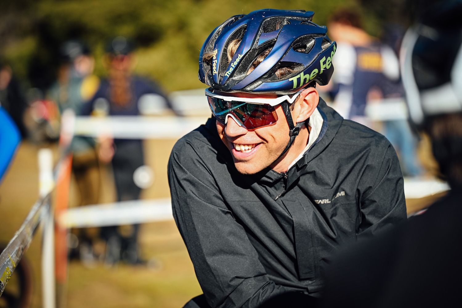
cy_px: 154
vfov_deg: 13.3
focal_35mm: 103
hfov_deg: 19.8
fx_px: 1322
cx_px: 231
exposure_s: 1/2000
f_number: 2.8
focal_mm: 103
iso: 200
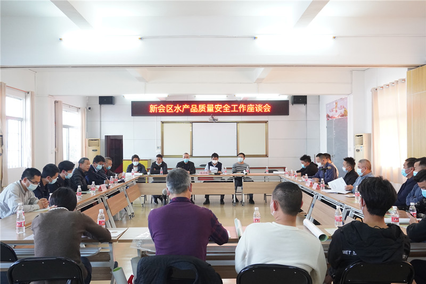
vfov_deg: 43.6
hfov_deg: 61.9
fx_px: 355
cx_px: 213
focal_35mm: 30
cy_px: 142
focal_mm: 20
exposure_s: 1/80
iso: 2000
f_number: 6.3
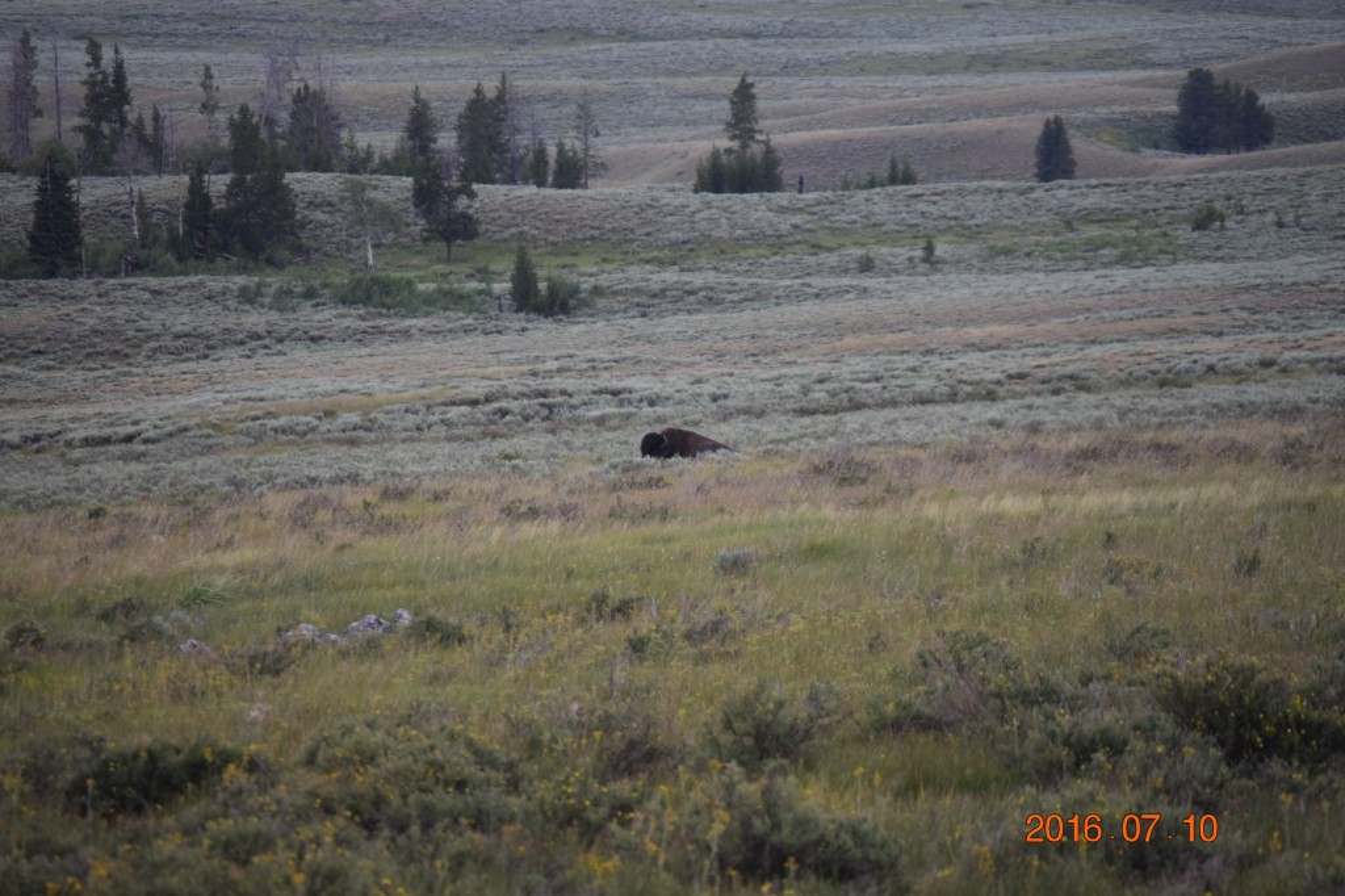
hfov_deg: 6.9
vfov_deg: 4.6
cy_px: 448
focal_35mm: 300
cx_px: 672
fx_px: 11204
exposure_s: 1/1000
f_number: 5.6
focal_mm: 200
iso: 800
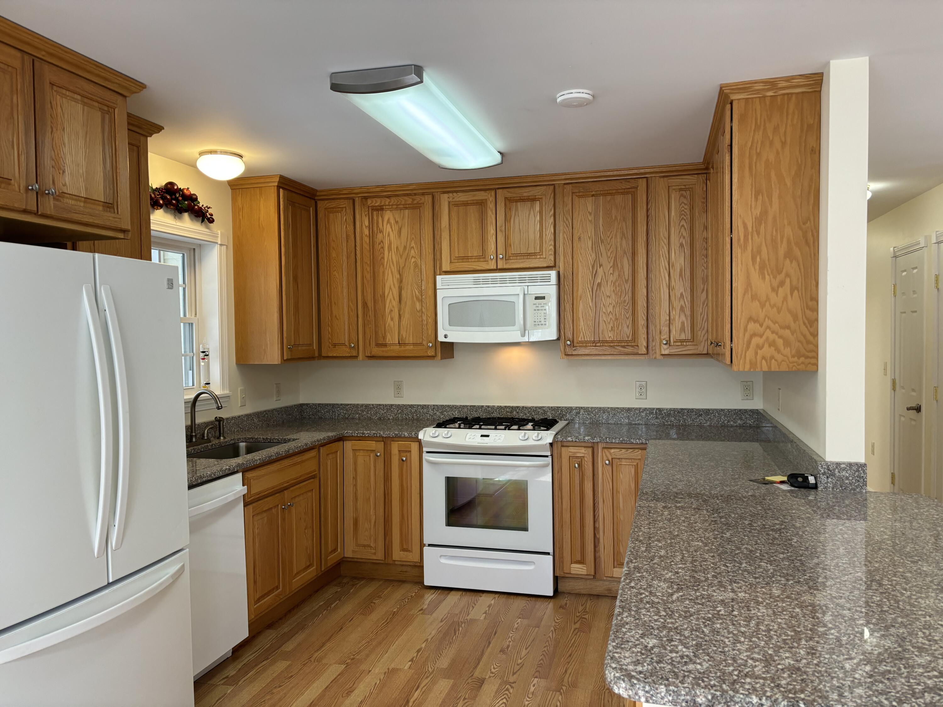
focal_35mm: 26
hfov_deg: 67.3
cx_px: 472
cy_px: 354
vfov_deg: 53.1
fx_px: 708
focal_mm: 5.96
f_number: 1.6
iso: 125
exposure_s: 1/120
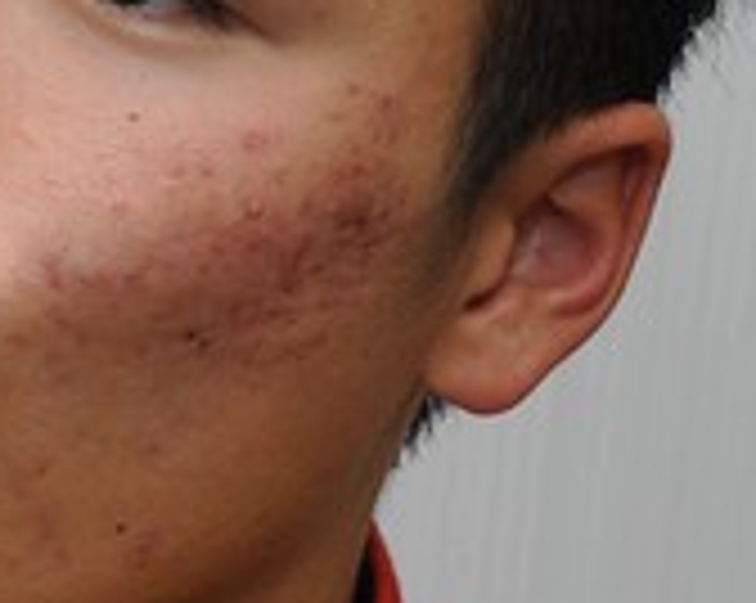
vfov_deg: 6.2
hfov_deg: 7.7
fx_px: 5587
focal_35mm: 250
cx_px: -207
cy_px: 288
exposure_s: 1/60
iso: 1600
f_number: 8
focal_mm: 62
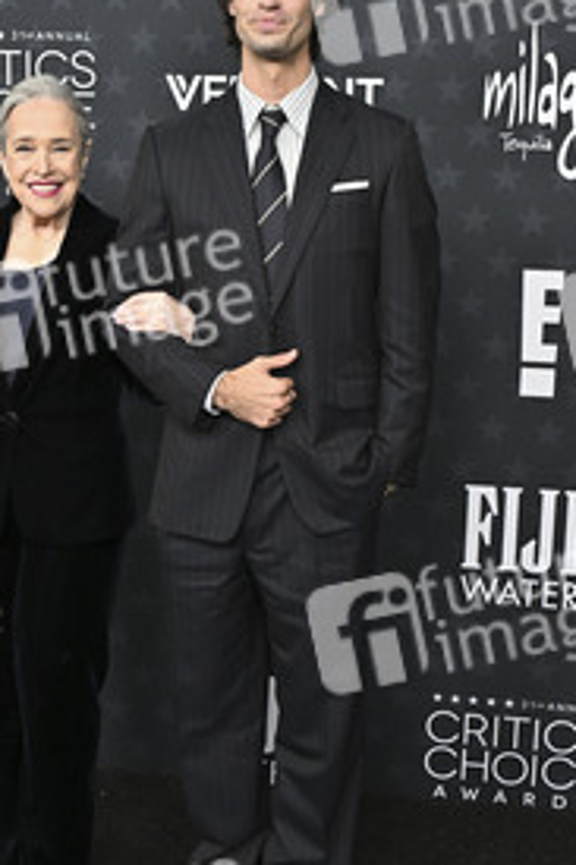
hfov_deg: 26.3
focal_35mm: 51
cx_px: 183
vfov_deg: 38.9
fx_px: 1225
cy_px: 462
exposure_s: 1/320
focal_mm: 35
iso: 1250
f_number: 5.6
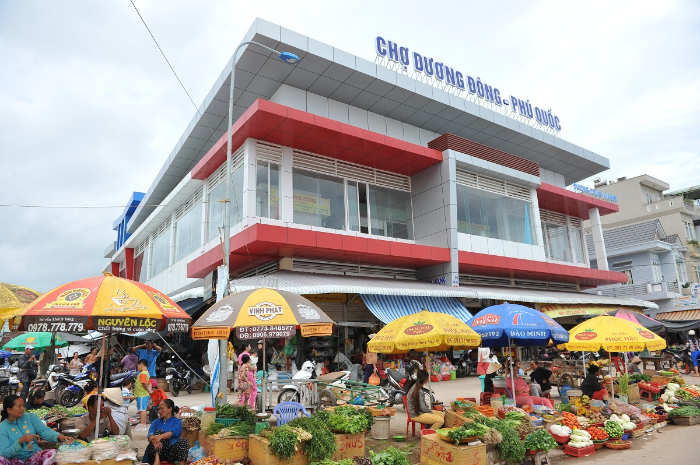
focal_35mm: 24
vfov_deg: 53.1
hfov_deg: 73.8
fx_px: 466
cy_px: 232
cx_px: 350
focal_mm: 24
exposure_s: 1/1000
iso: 640
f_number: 4.5
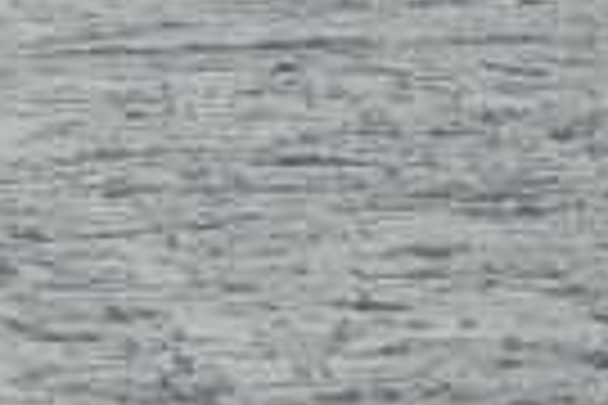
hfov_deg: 9.1
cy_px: -792
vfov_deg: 6.2
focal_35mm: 204
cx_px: -811
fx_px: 3445
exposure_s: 1/3623
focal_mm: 4.12
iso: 50
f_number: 2.4
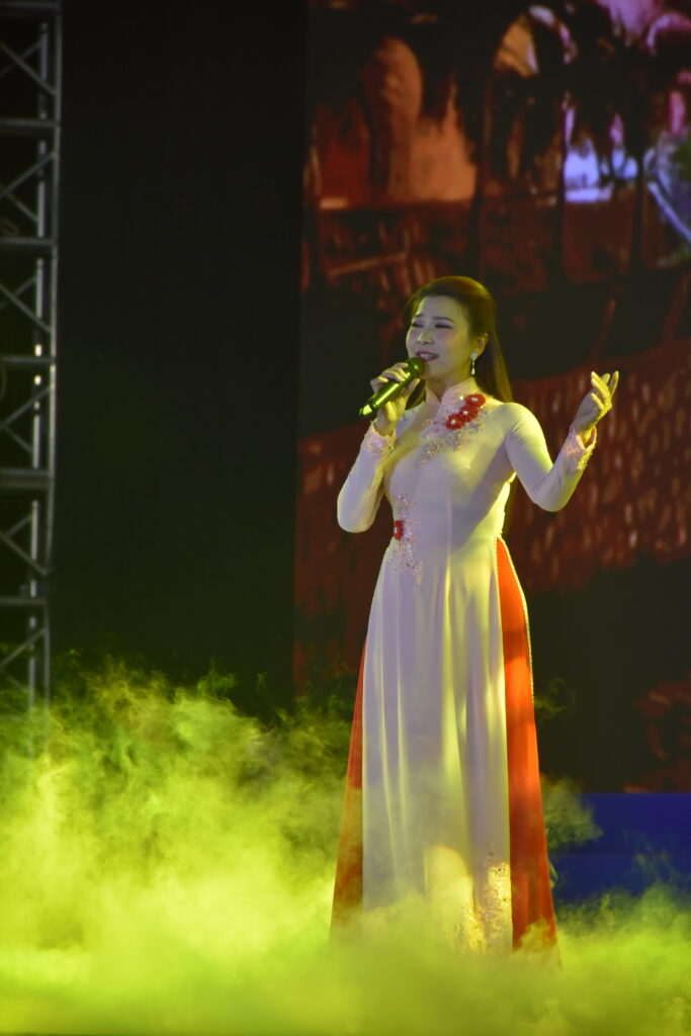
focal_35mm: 210
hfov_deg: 6.5
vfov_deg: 9.8
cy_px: 518
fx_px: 6044
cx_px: 346
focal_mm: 140
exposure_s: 1/200
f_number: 5.6
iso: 640
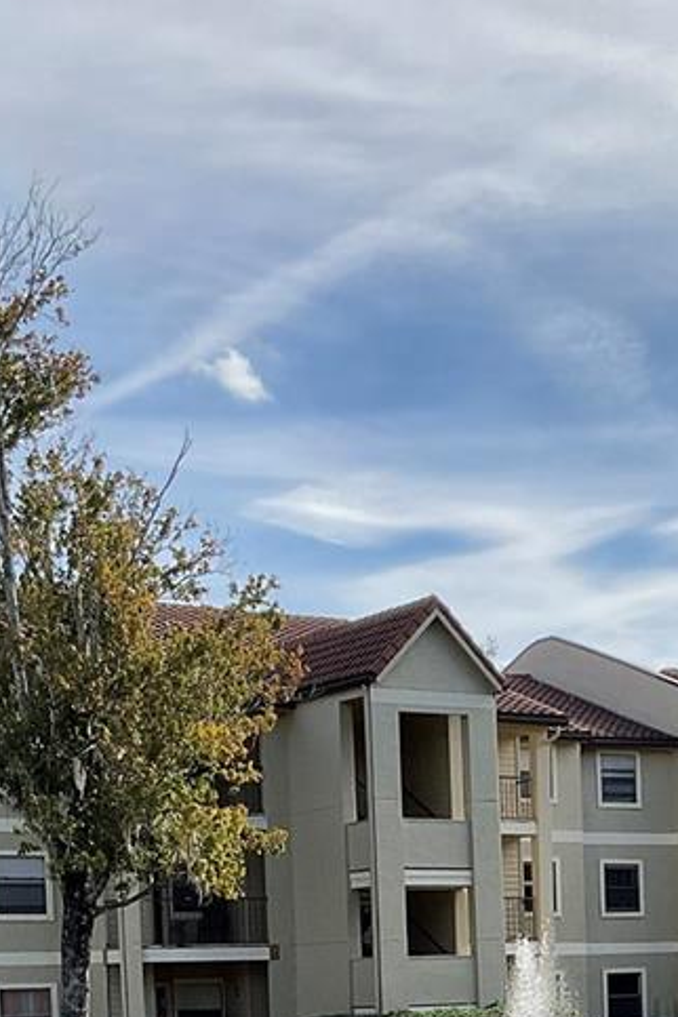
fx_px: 2119
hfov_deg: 18.1
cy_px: 1095
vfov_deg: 25.2
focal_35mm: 75
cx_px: 520
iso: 16
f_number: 1.8
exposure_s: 1/1730
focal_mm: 3
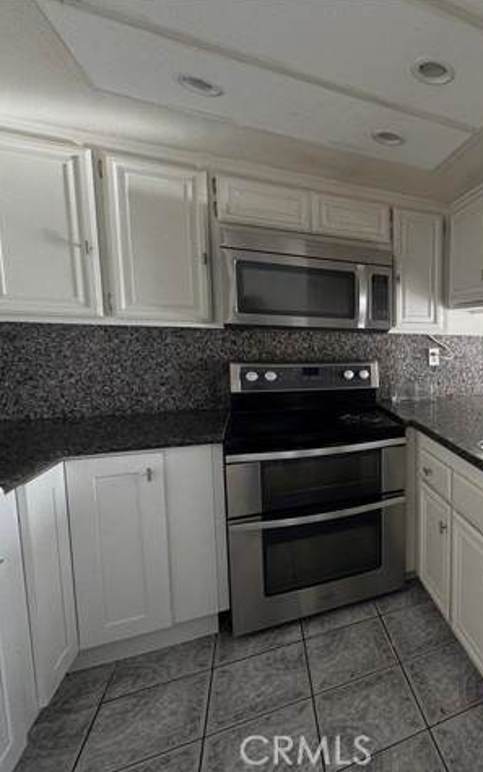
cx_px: 506
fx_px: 421
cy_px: 384
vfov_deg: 85.1
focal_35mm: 20
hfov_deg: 47.1
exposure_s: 1/99
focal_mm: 2.22
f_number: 2.2
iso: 80
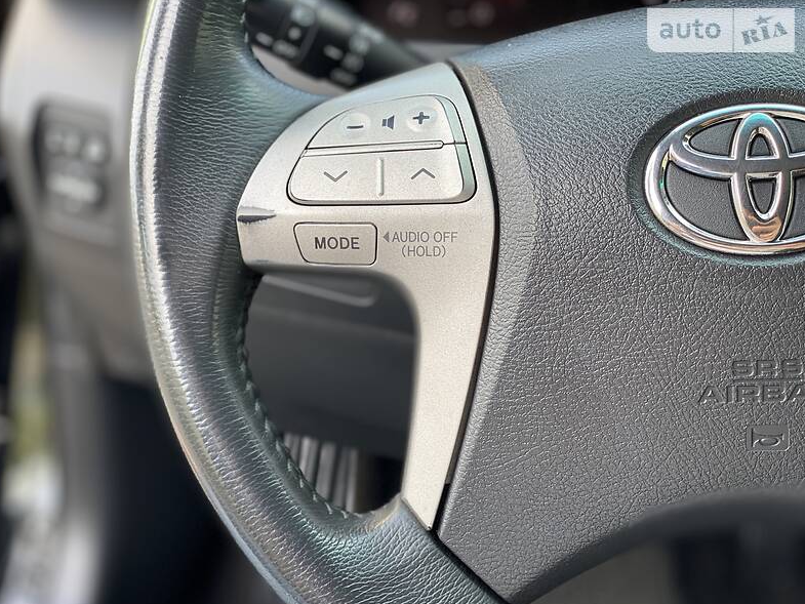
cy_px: 304
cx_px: 400
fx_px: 1233
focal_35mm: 53
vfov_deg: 27.5
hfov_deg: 36.2
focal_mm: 6
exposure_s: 1/122
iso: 50
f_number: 2
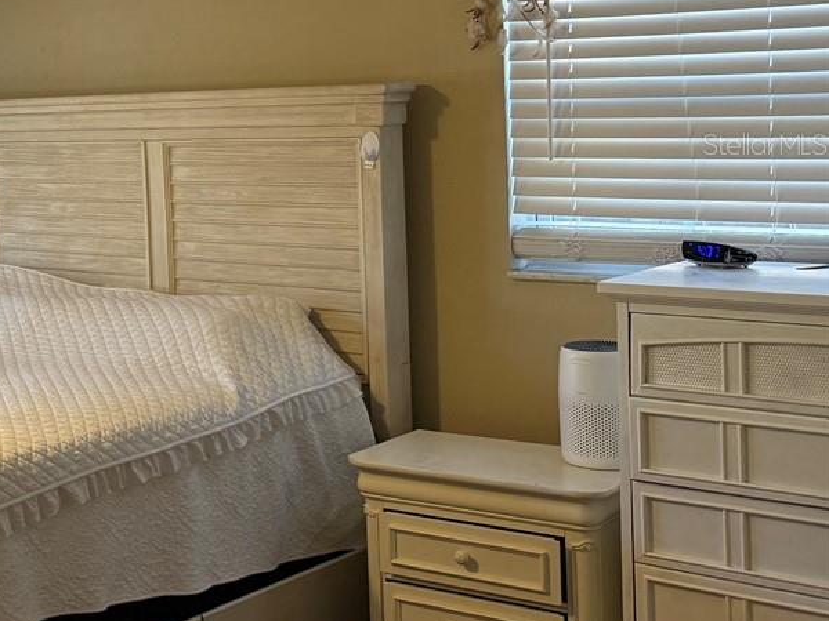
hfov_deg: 25.6
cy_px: 144
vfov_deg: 22.7
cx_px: -272
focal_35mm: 64
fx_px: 1533
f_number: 1.78
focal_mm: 6.76
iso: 200
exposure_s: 1/133
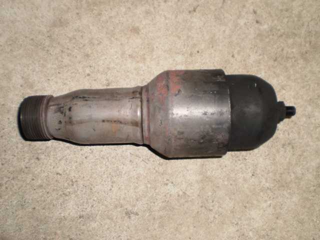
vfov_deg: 39.7
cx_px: 160
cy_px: 120
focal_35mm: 36
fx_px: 333
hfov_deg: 51.4
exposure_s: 1/30
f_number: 3.1
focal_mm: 6.3
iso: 125
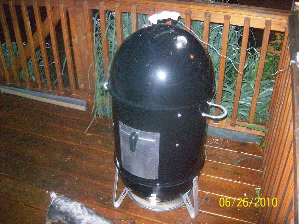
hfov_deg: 51.4
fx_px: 311
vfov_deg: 39.6
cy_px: 112
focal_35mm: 36
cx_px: 150
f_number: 2.7
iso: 800
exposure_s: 1/128
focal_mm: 6
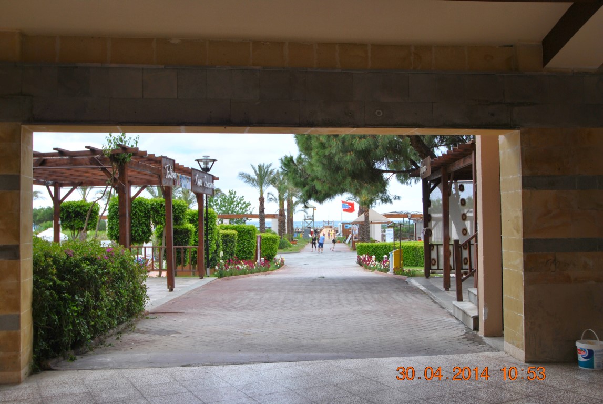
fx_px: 604
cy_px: 202
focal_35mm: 36
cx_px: 302
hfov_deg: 53.1
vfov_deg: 37.0
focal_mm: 24
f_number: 5.6
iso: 125
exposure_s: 1/125
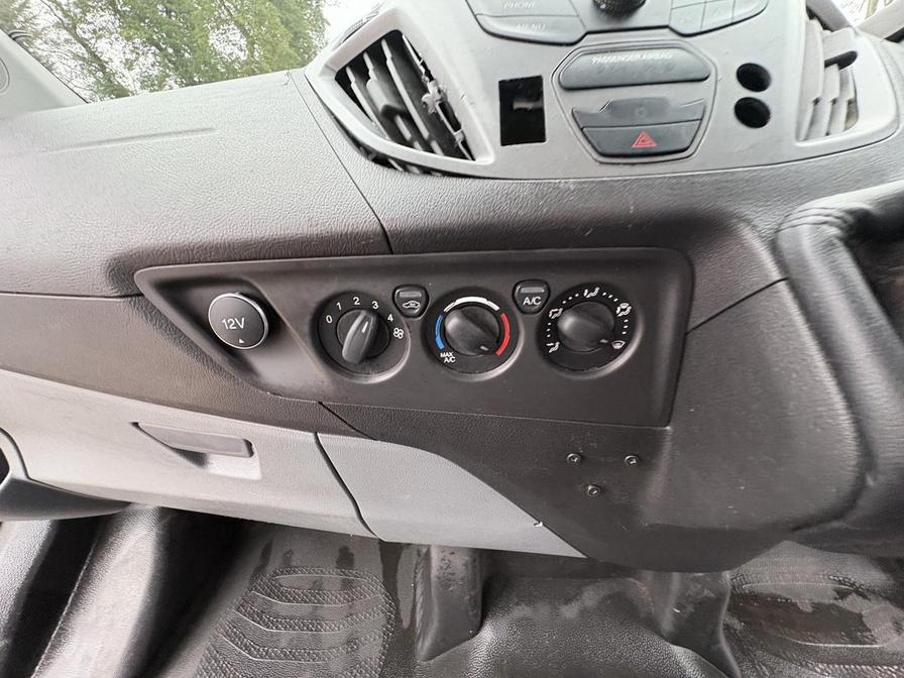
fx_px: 366
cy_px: 339
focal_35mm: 14
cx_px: 452
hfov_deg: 102.1
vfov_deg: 85.7
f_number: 2.2
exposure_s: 1/60
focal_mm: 2.22
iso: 400
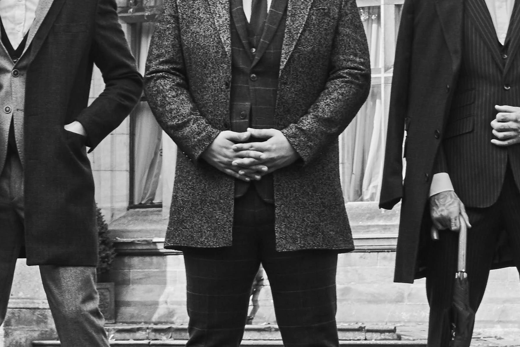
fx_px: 4190
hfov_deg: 7.1
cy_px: -209
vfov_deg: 4.7
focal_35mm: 290
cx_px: 45
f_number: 9
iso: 400
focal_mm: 70
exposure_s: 1/160
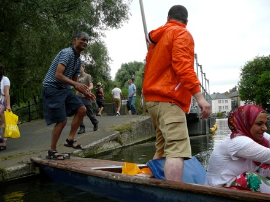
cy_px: 101
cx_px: 135
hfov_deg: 52.6
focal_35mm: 35
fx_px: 273
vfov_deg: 40.7
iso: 80
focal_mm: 5.2
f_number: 2.8
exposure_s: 1/320
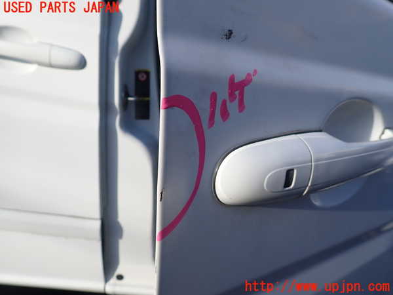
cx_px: 196
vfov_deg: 54.9
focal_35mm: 25
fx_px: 284
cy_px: 148
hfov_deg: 69.4
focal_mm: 4.5
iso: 100
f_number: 8
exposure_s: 1/200
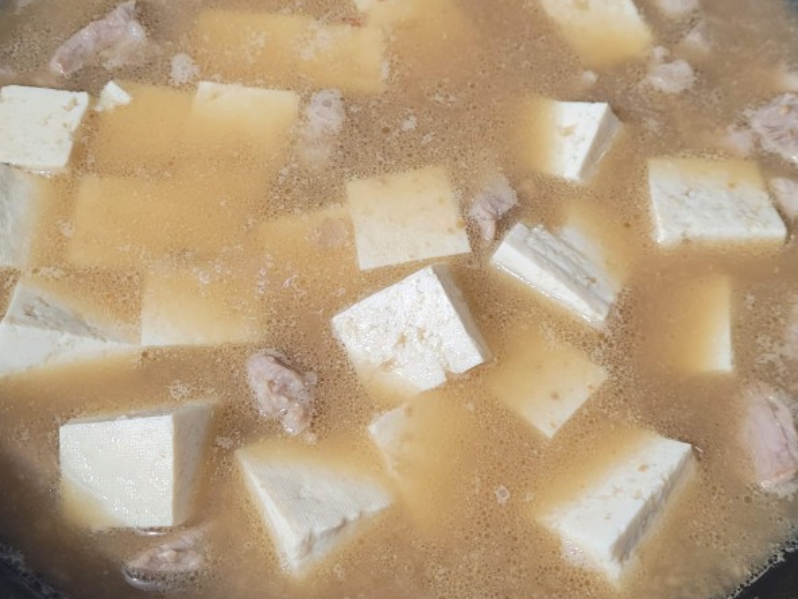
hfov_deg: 42.1
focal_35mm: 45
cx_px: 388
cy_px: 278
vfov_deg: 32.2
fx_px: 1037
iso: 250
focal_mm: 5.4
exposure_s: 1/40
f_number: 1.8
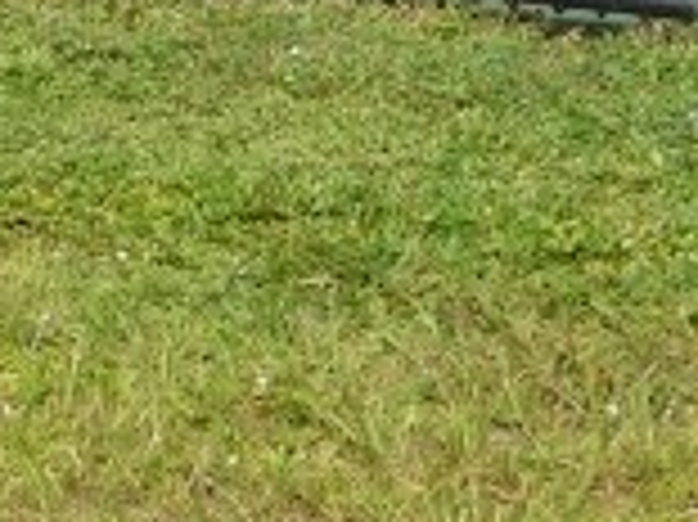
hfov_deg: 6.6
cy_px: -1058
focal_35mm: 297
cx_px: -158
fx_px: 5984
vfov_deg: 4.8
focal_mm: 8
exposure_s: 1/1250
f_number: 3.7
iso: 125
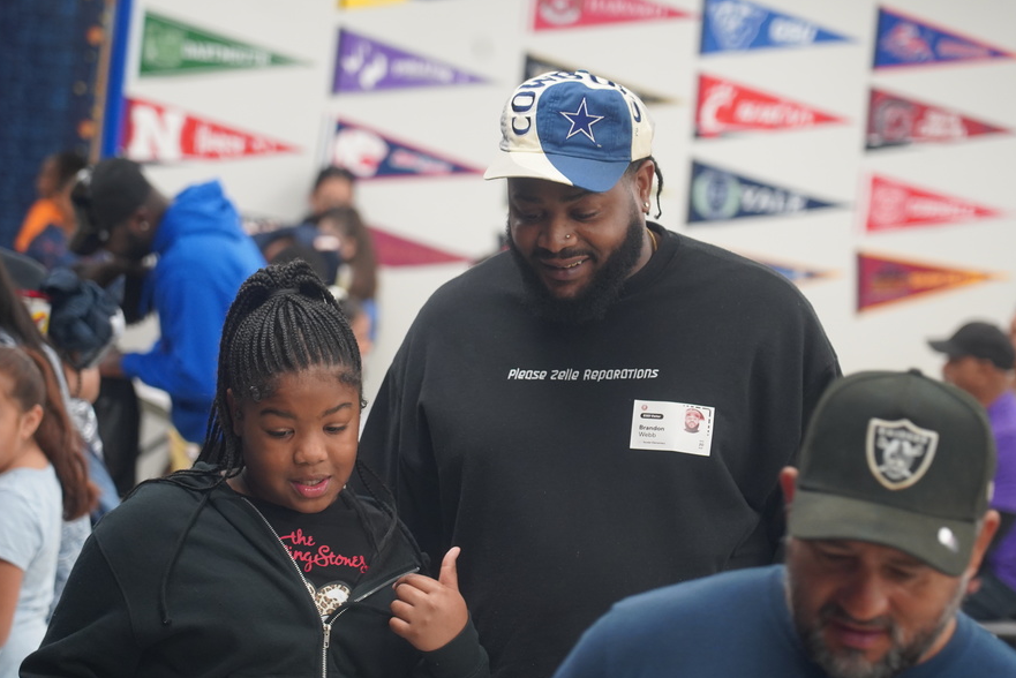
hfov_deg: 16.8
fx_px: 3444
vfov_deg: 11.2
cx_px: 492
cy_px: 358
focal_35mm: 122
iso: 2000
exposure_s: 1/160
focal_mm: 105
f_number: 4
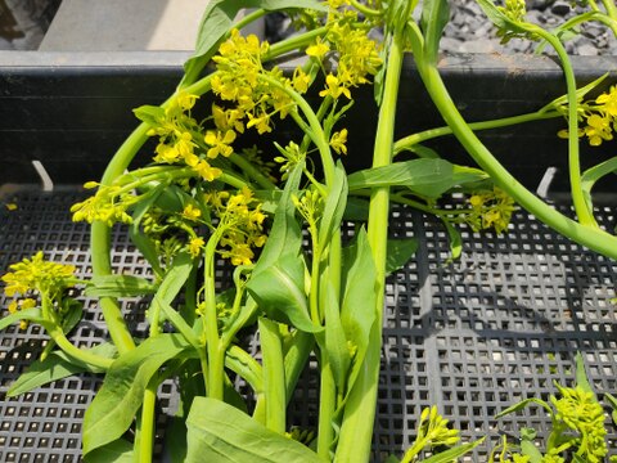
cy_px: 232
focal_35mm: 26
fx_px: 463
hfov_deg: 67.3
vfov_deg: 53.1
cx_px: 308
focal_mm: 4.74
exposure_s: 1/878
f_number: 1.79
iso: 100
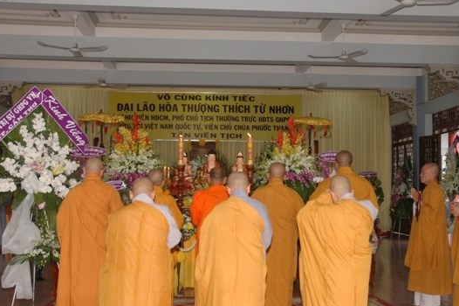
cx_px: 243
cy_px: 171
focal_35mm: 46
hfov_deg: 43.1
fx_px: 581
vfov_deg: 29.4
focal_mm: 25
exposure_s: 1/50
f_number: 3.8
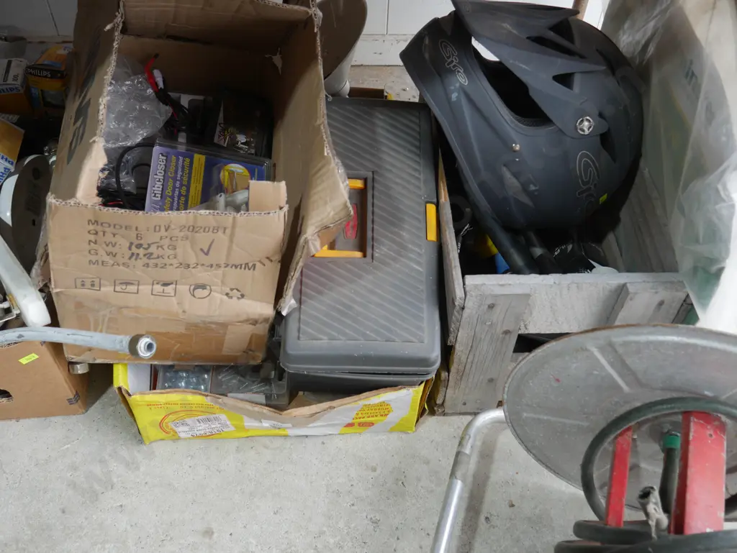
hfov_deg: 49.0
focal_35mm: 38
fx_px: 809
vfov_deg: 37.8
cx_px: 368
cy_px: 276
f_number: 4.1
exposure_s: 1/60
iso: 200
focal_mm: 19
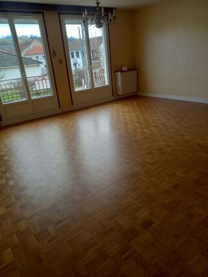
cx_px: 104
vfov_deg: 69.4
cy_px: 138
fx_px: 200
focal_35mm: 25
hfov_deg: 54.9
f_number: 2
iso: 25
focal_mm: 4.6
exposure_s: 1/50
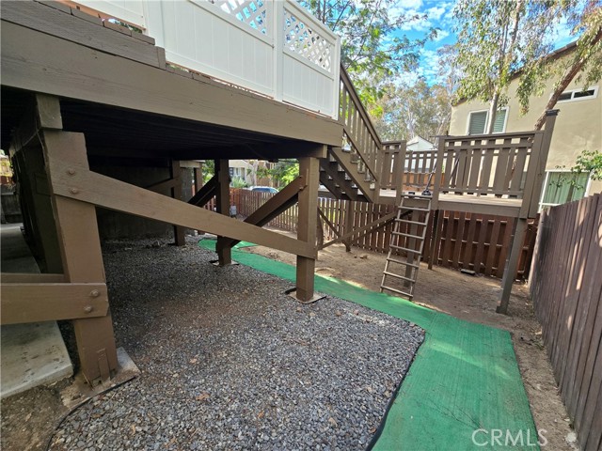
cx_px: 301
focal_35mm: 13
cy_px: 226
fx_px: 226
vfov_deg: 89.9
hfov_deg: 106.2
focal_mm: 2.2
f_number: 2.2
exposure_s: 1/719
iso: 100
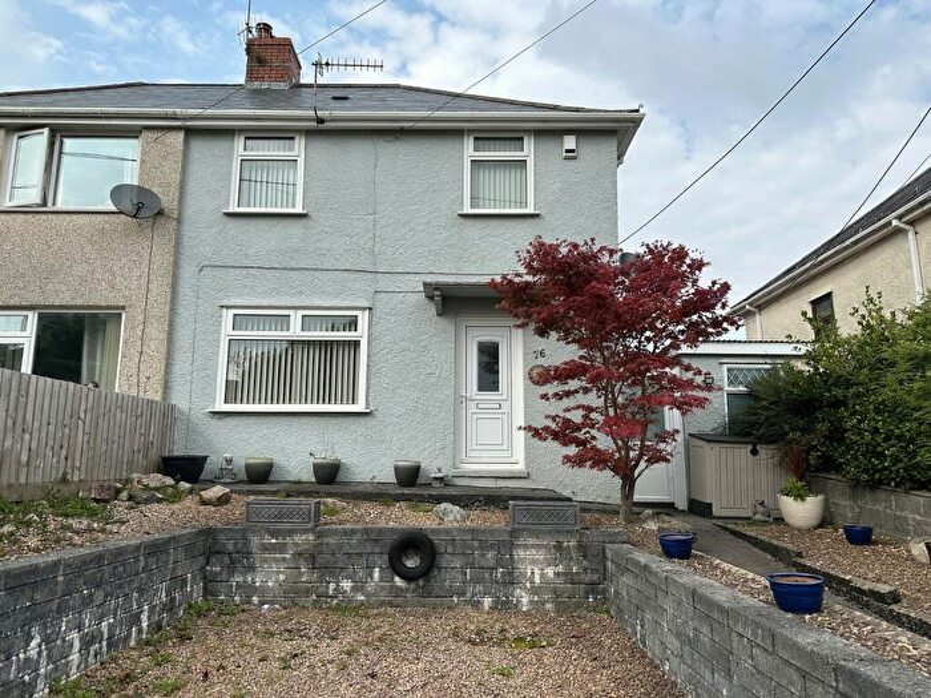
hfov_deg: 71.6
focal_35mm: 24
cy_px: 349
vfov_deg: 56.8
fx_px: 645
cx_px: 466
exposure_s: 1/2525
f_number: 1.78
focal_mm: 6.86
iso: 80
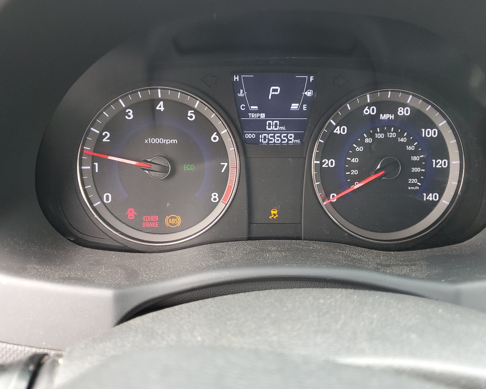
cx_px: 247
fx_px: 403
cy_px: 199
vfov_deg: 51.5
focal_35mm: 28
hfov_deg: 62.2
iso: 87
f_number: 1.5
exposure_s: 1/120
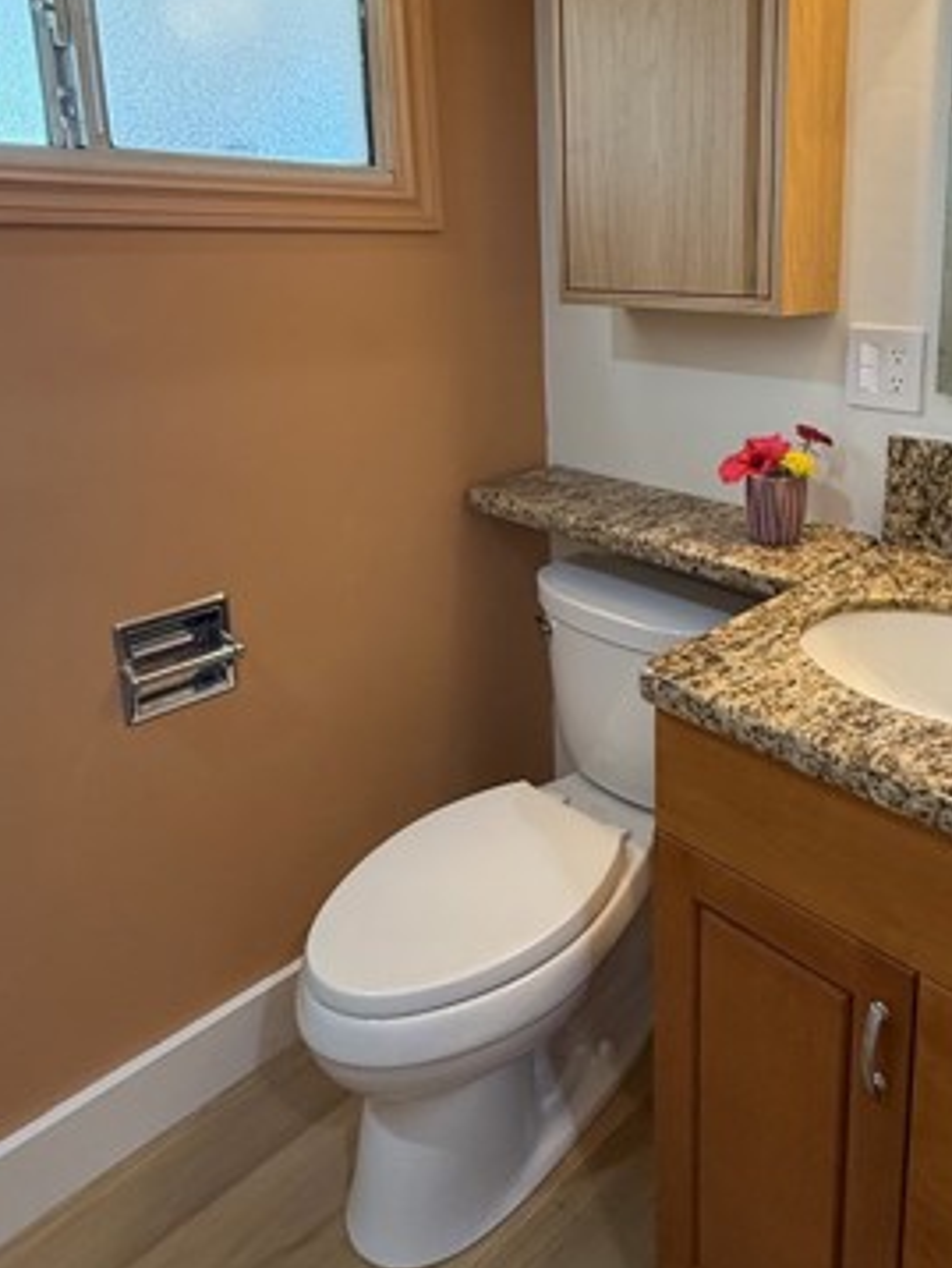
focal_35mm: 25
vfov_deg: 67.6
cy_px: 432
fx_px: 916
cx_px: 676
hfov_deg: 53.2
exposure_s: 1/120
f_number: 2.2
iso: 320
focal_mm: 2.22
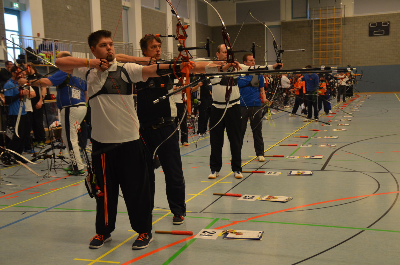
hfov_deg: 41.2
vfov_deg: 28.0
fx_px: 532
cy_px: 132
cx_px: 200
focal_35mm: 48
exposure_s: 1/60
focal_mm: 32
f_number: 4.2
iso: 800
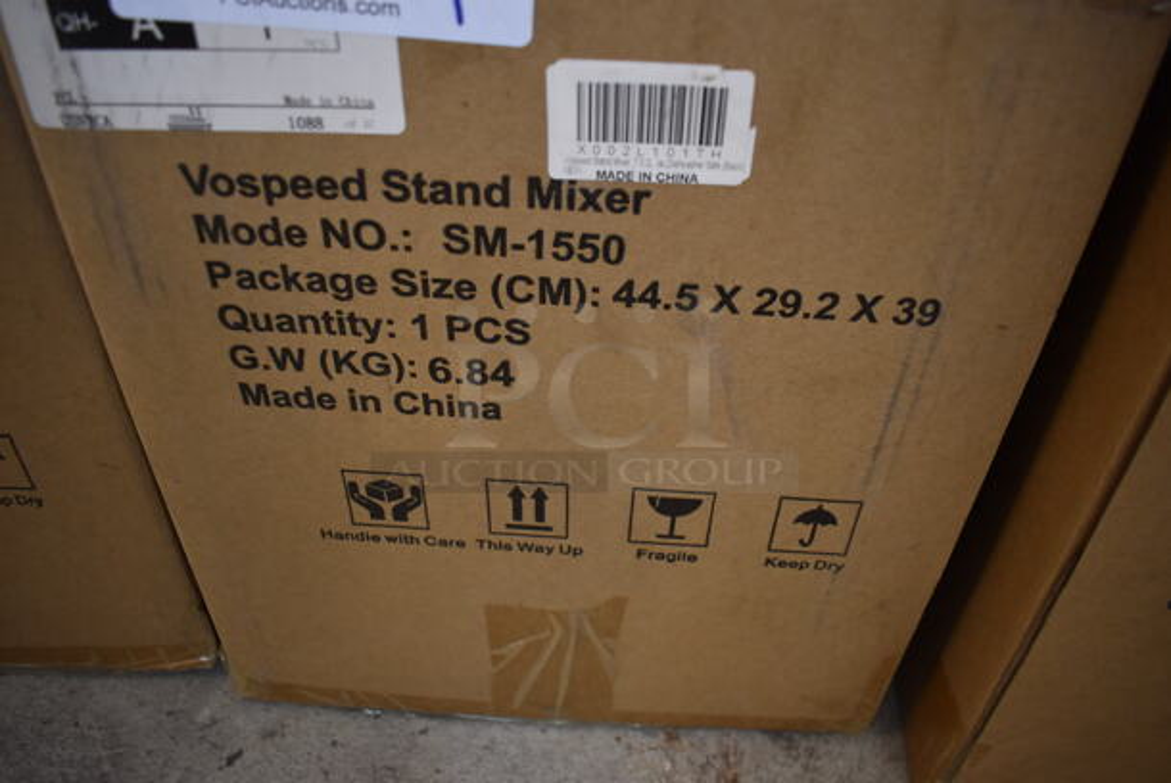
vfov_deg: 48.0
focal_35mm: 27
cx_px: 586
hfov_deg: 67.3
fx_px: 879
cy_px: 392
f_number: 3.5
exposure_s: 1/125
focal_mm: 18
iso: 800
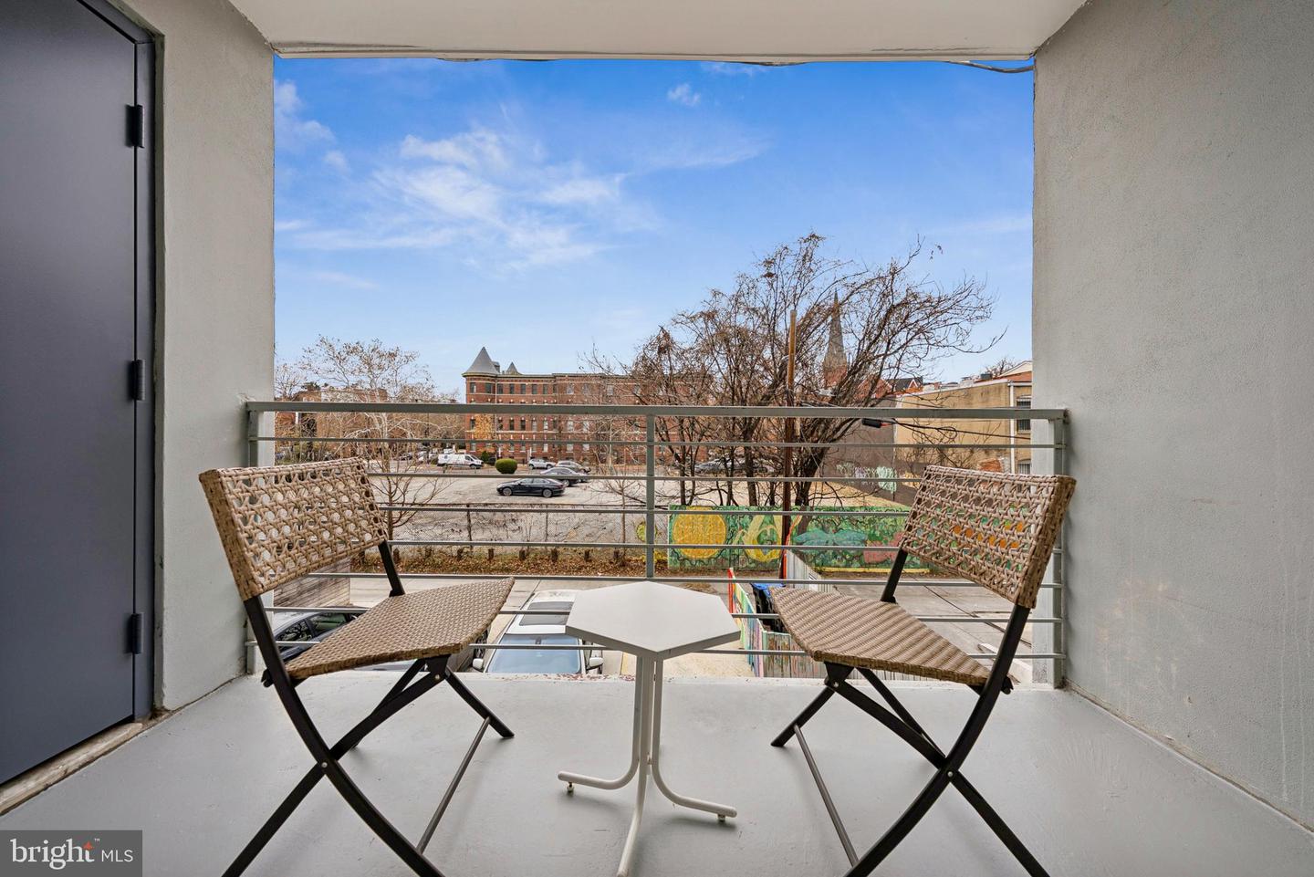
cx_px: 657
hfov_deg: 112.6
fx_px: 438
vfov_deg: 90.0
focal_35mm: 12
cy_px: 438
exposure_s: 1/200
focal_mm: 12
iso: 80
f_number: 4.5
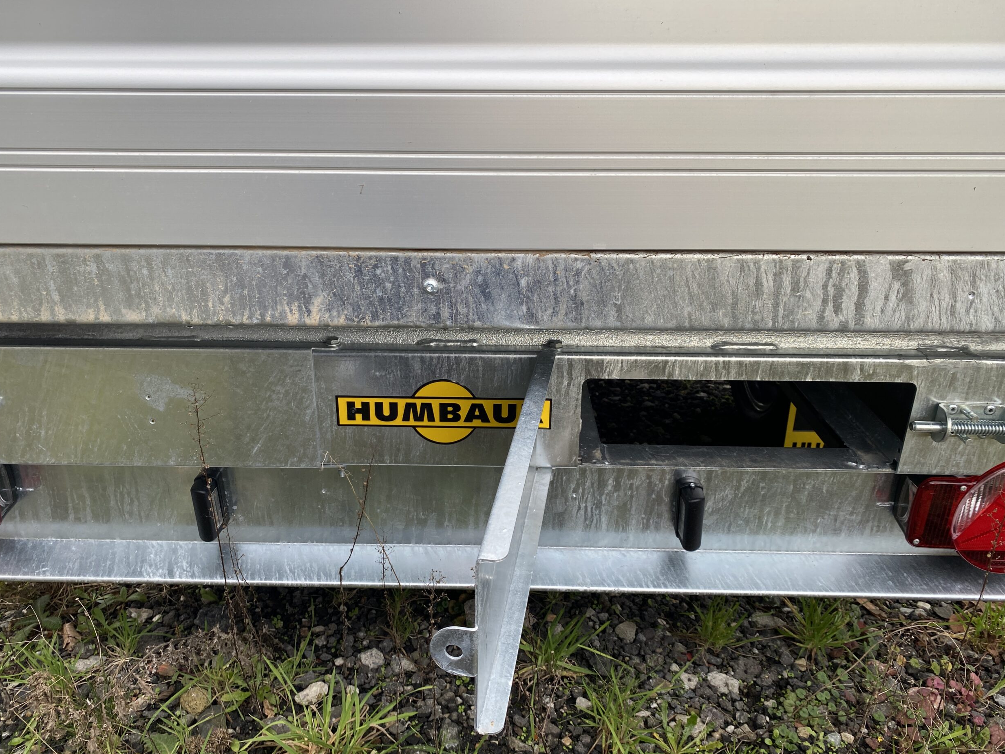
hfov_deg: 65.3
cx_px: 484
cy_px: 376
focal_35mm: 27
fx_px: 784
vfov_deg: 51.4
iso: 32
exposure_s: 1/154
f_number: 1.8
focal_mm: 4.25
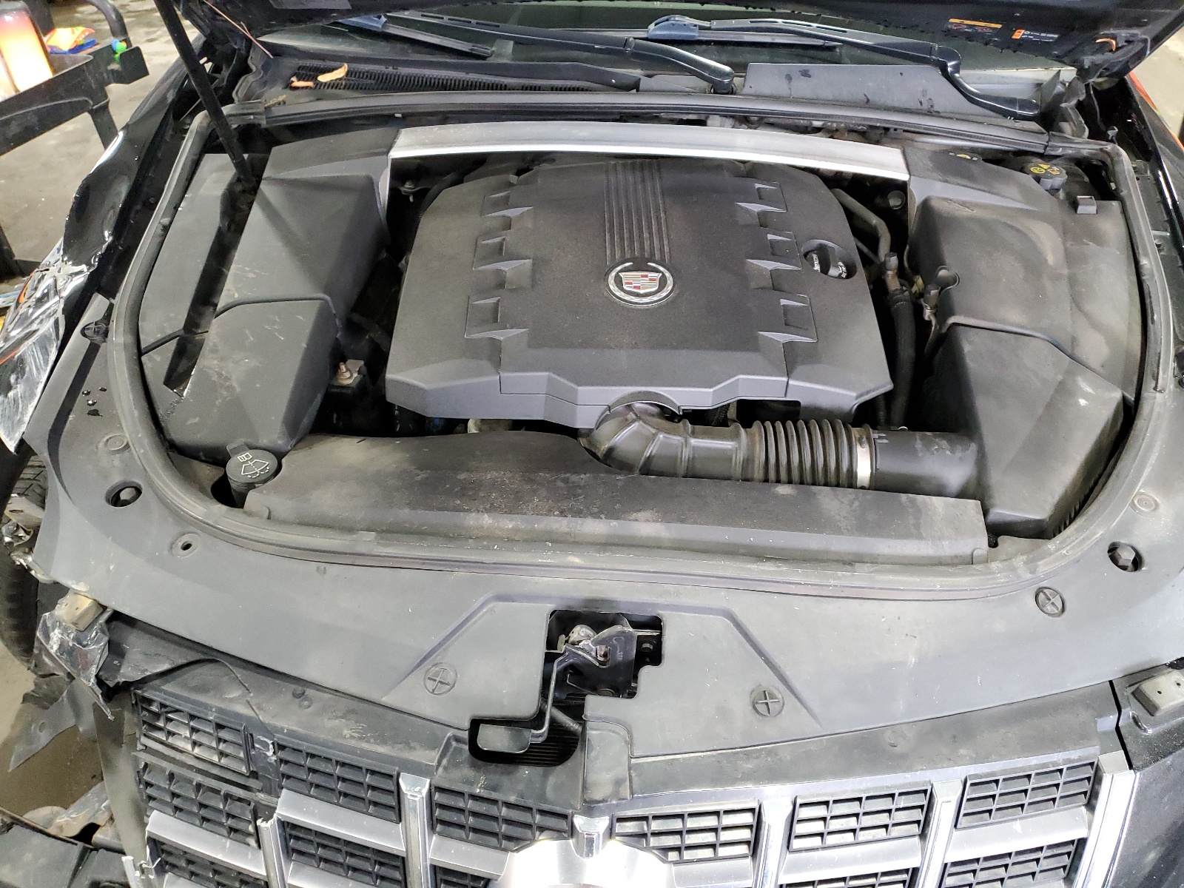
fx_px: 889
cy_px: 444
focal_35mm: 26
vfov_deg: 53.1
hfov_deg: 67.3
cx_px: 592
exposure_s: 1/60.2
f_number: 1.5
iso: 392
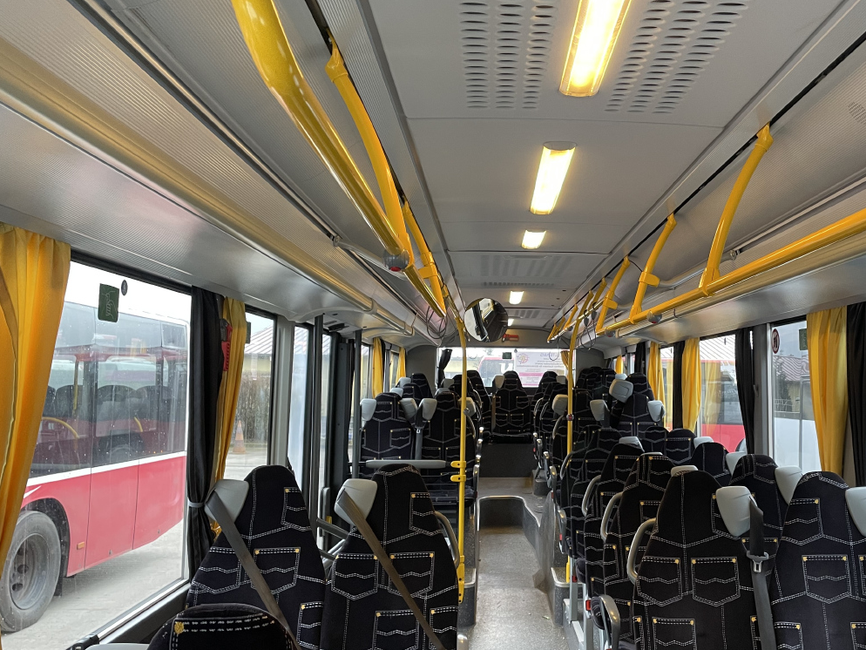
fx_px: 851
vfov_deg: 41.8
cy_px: 352
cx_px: 548
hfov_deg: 53.3
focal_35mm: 34
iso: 125
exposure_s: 1/60
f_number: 1.6
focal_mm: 4.2
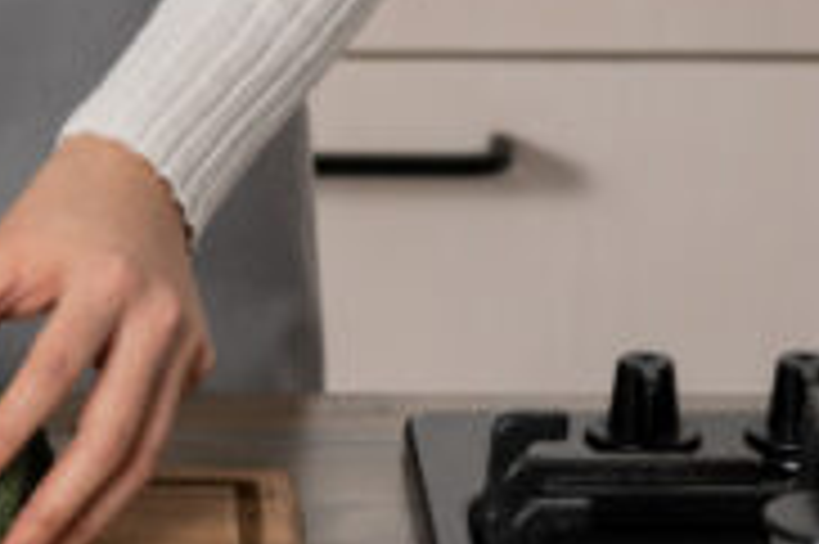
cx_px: -324
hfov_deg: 4.6
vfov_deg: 3.1
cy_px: 9
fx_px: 10069
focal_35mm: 443
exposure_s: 1/125
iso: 200
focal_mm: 105
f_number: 10
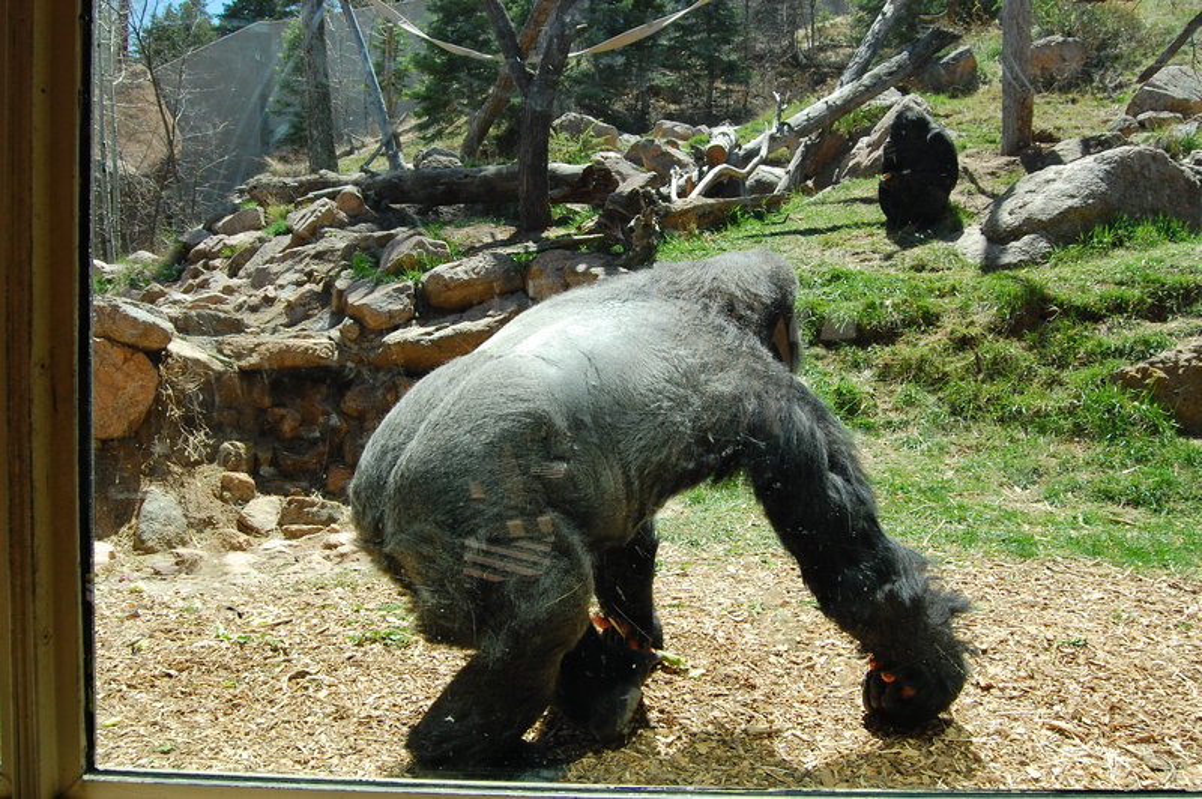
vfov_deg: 39.9
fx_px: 1101
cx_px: 601
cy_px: 400
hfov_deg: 57.3
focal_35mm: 33
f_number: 9
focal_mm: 22
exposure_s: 1/320
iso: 400
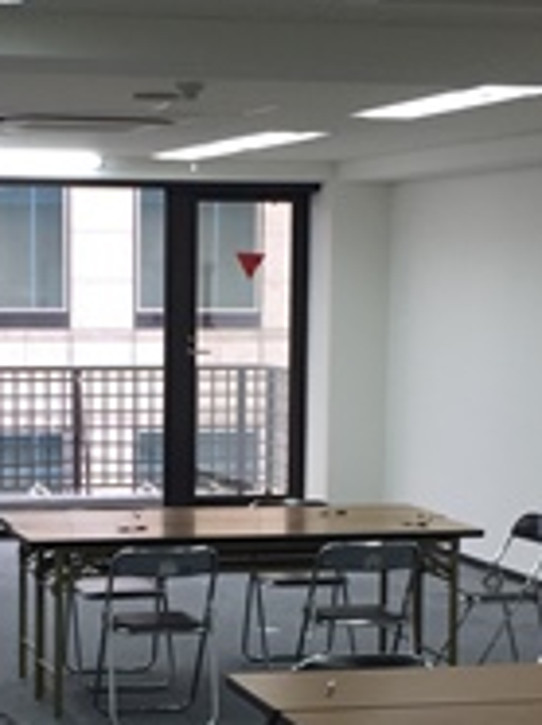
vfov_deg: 19.4
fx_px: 2092
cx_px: 160
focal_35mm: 100
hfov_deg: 14.7
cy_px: 616
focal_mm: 4.15
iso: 40
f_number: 2.2
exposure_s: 1/60
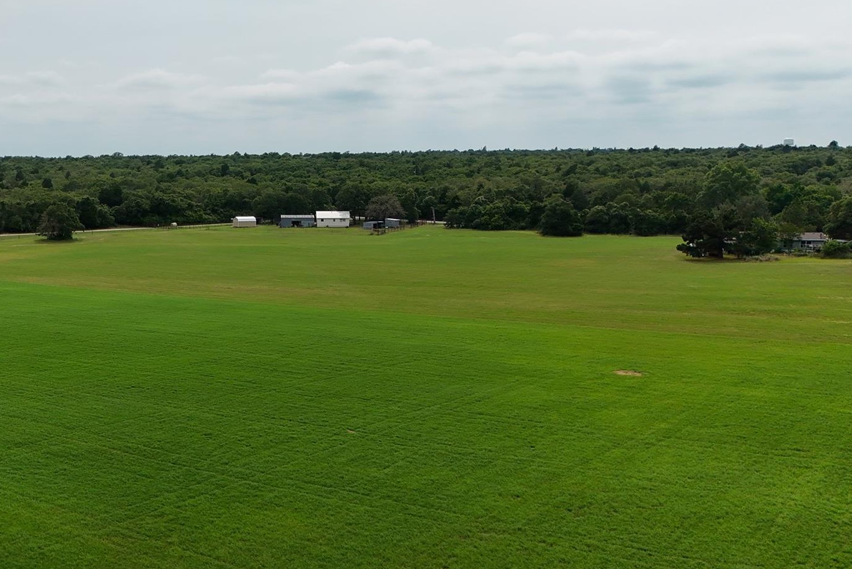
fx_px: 639
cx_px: 237
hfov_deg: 64.2
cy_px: 353
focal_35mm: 27
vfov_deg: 47.6
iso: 160
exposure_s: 3.2
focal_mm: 18
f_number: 7.1
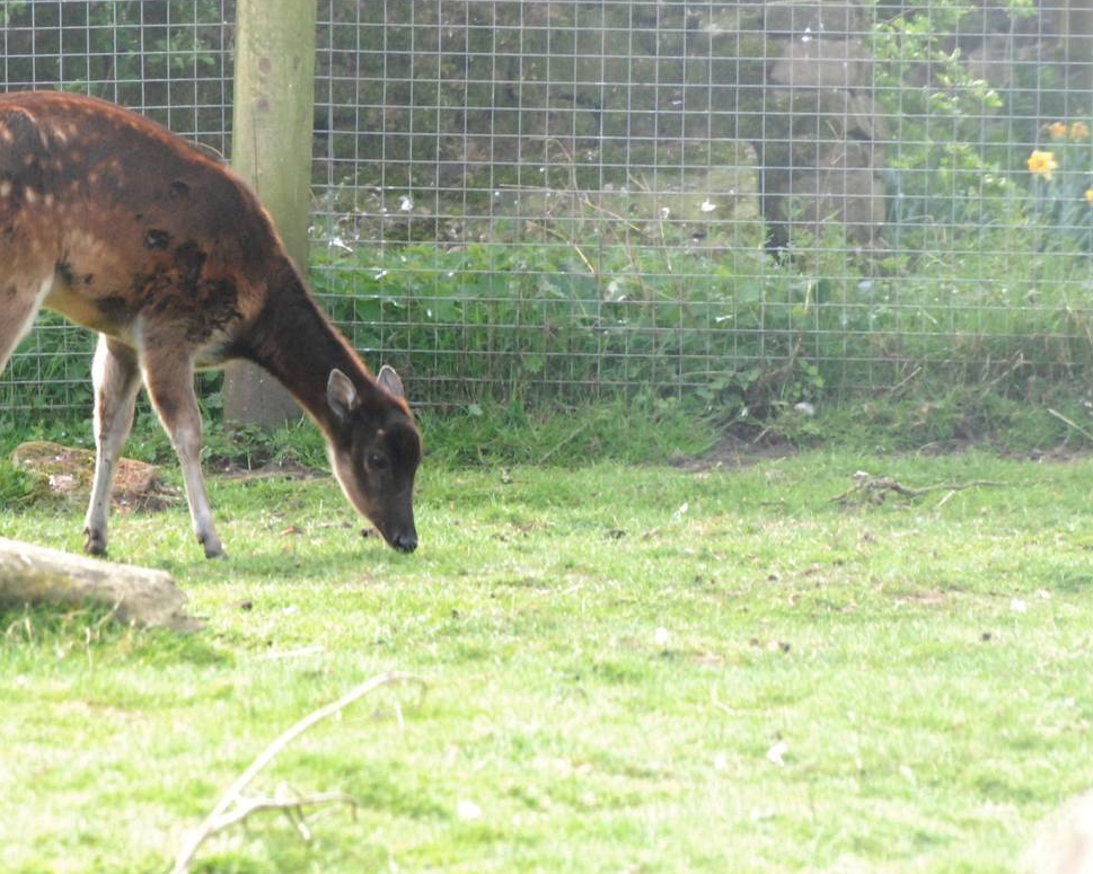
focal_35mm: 698
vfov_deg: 2.2
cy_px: 282
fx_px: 22577
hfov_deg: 2.8
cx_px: 324
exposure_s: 1/160
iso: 1600
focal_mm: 300
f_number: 13
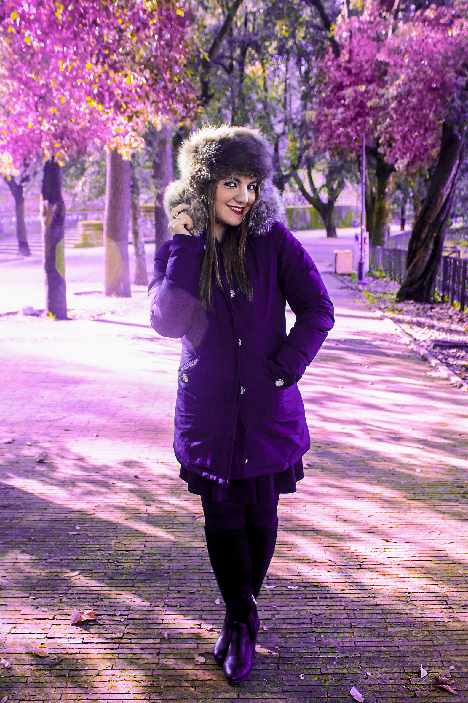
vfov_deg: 23.9
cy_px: 355
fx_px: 1658
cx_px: 235
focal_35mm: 85
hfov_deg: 16.1
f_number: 4.5
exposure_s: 1/125
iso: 500
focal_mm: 56
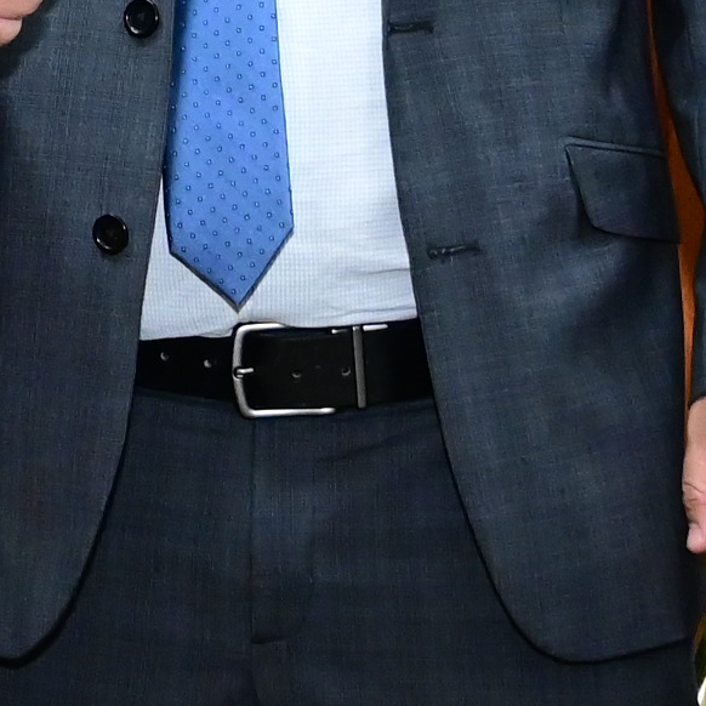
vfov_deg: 8.0
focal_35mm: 215
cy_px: -207
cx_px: -137
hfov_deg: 8.1
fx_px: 4961
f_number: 4
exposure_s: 1/125
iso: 4000
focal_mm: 33.5
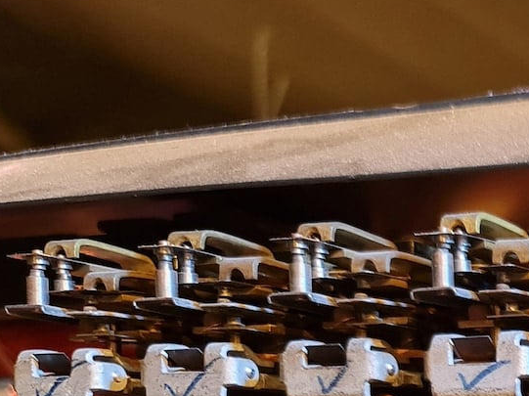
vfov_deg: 18.2
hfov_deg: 22.6
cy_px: 549
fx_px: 1130
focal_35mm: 74
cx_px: 746
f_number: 1.8
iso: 640
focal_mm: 7
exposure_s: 1/33
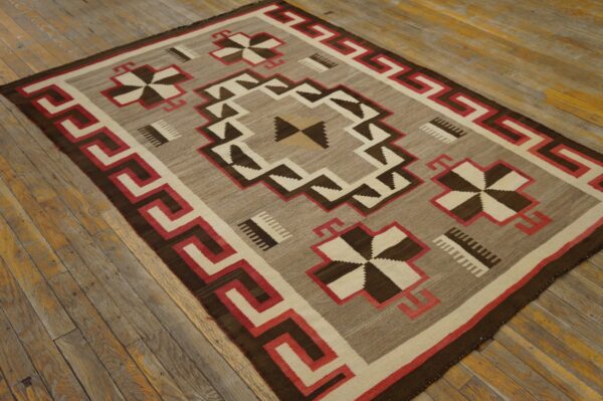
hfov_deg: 55.1
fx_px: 577
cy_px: 200
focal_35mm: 34
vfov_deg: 38.3
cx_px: 302
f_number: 4
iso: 1250
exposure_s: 1/160
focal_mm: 23
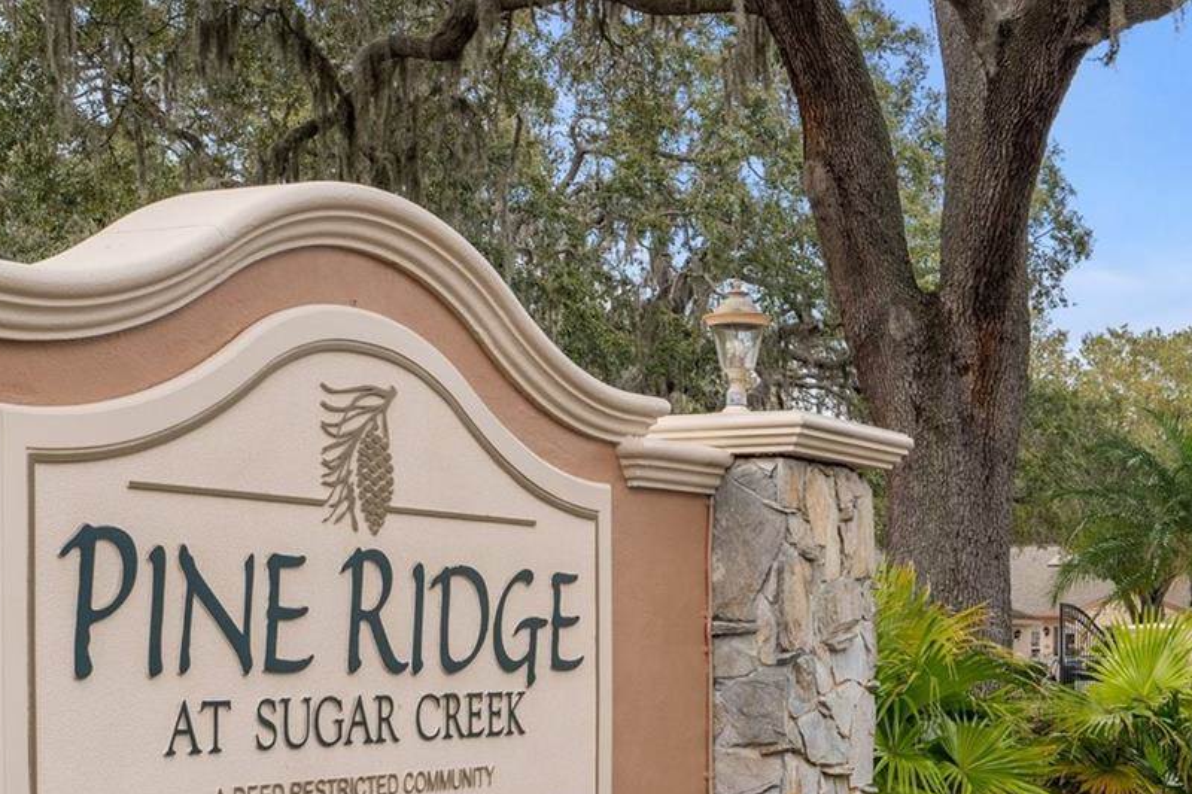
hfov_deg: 28.5
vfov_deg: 19.3
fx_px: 2317
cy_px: 626
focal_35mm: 70
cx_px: 858
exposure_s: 1/60
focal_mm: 35
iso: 320
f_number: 8
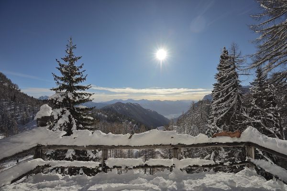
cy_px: 96
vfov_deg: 73.7
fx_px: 128
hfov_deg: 96.7
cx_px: 144
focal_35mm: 16
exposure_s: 1/800
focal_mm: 16
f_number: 8
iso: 100
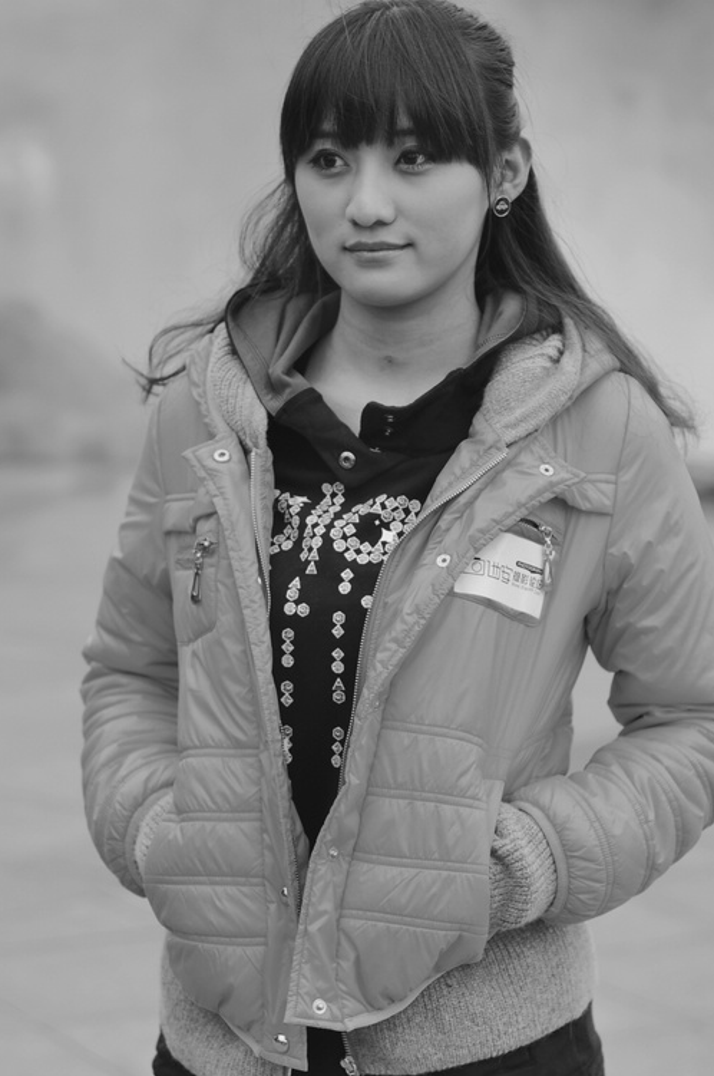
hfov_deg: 15.1
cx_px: 419
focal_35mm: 90
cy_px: 473
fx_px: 2685
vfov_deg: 22.6
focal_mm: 50
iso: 200
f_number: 2.8
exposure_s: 1/320
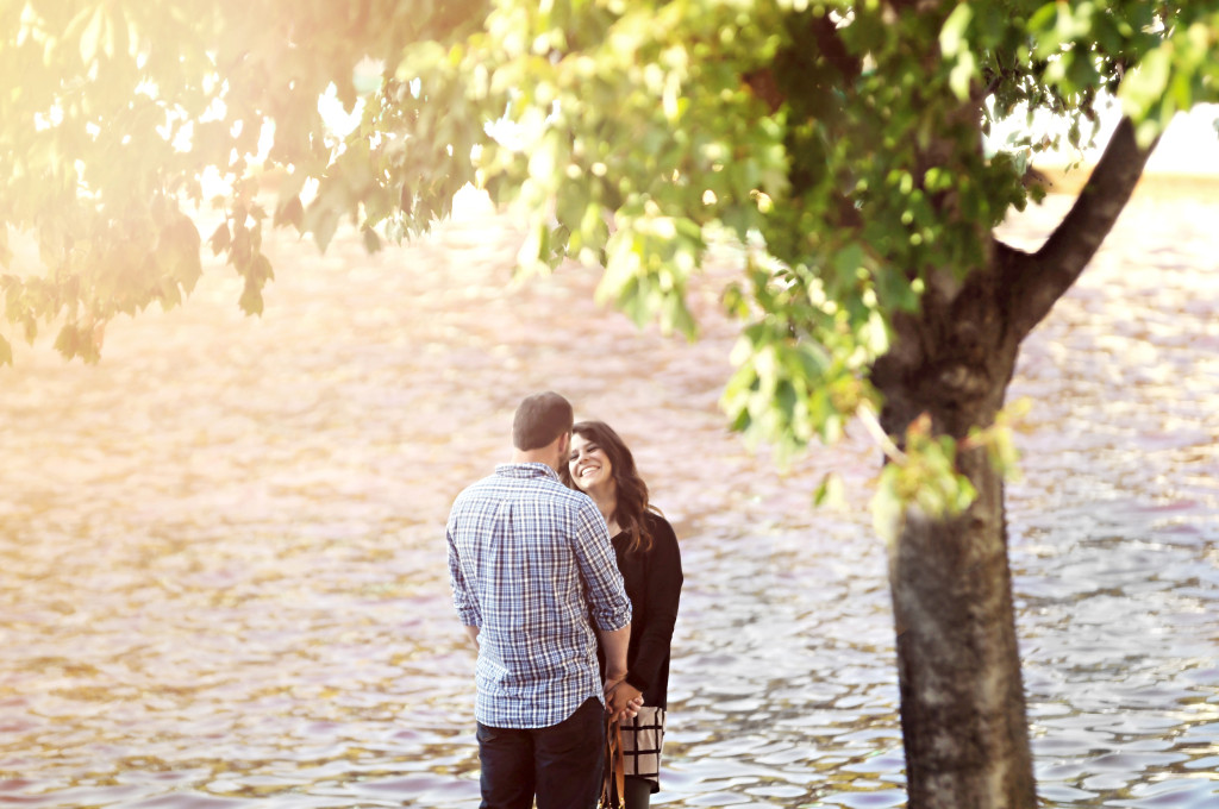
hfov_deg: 8.3
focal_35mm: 248
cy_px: 404
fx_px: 8370
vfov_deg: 5.5
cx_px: 610
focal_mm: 165
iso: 320
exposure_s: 1/1250
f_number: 2.8
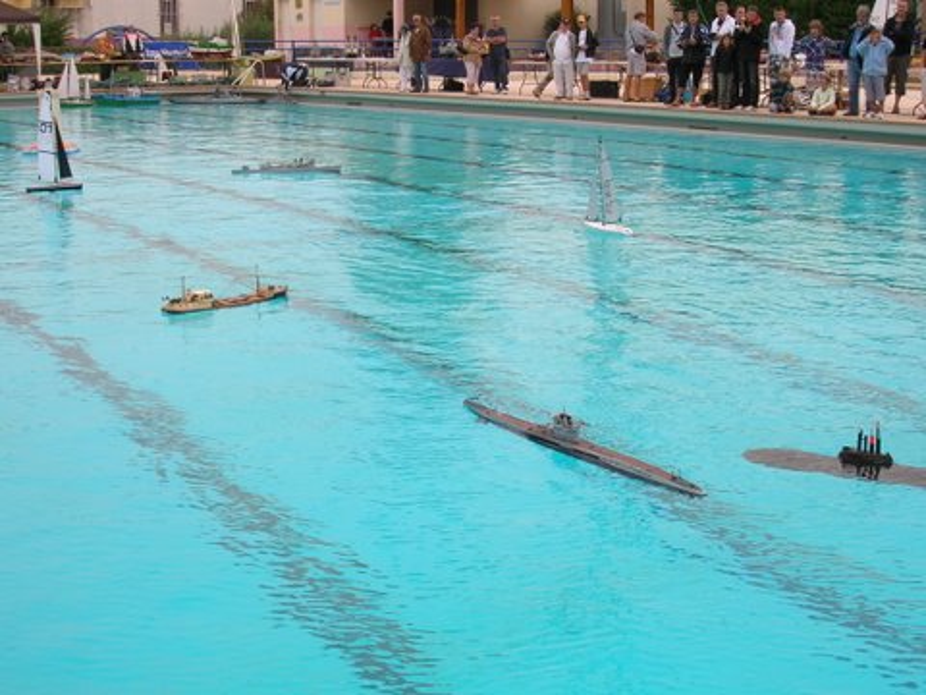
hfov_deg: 35.5
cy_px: 348
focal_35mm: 54
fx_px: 1445
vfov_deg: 27.0
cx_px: 463
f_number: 5.7
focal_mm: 9
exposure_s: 1/118
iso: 50
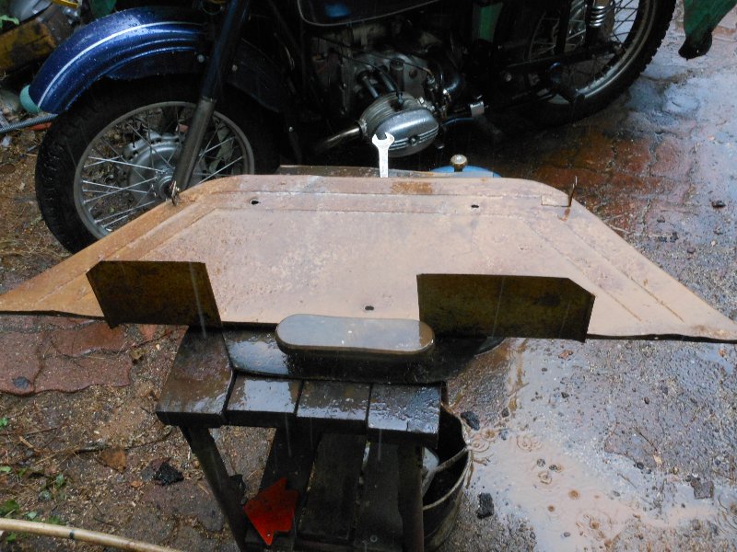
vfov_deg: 42.9
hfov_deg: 55.4
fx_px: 703
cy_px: 276
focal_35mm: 33
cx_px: 368
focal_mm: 5.9
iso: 400
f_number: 4
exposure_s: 1/80
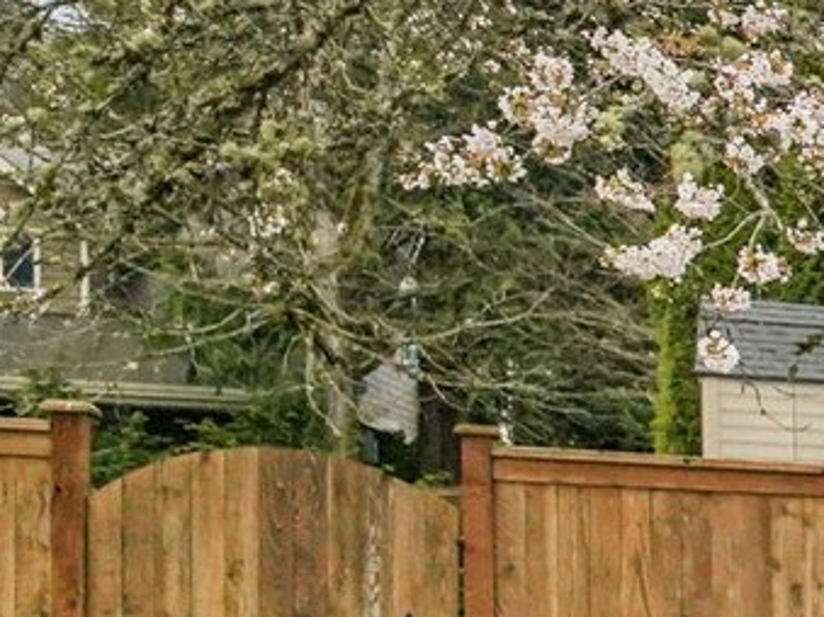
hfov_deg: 12.9
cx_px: 2205
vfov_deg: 15.6
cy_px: 1
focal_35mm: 93
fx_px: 2213
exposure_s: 1/640
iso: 1600
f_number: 8
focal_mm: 16
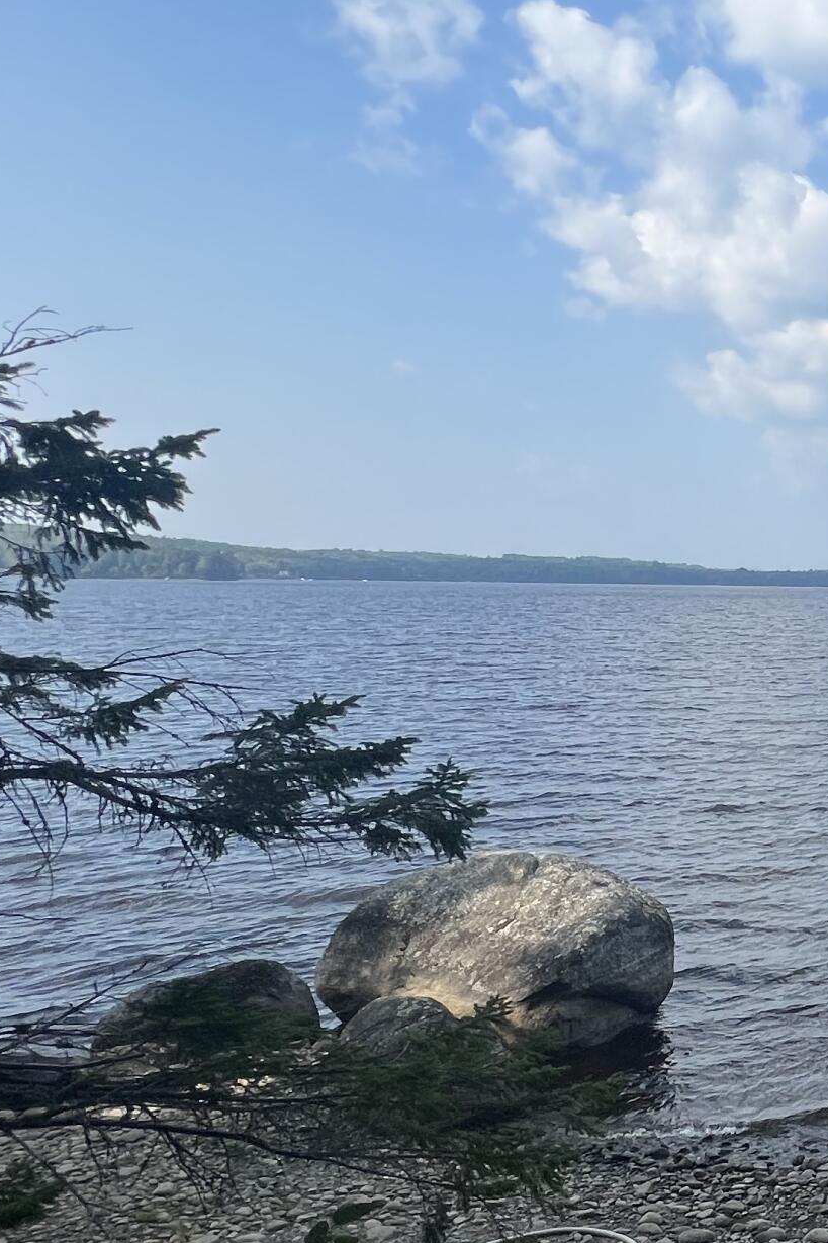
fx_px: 1139
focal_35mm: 33
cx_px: 1243
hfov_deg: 27.5
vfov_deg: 57.2
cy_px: 619
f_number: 1.8
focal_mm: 1.57
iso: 32
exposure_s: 1/1410
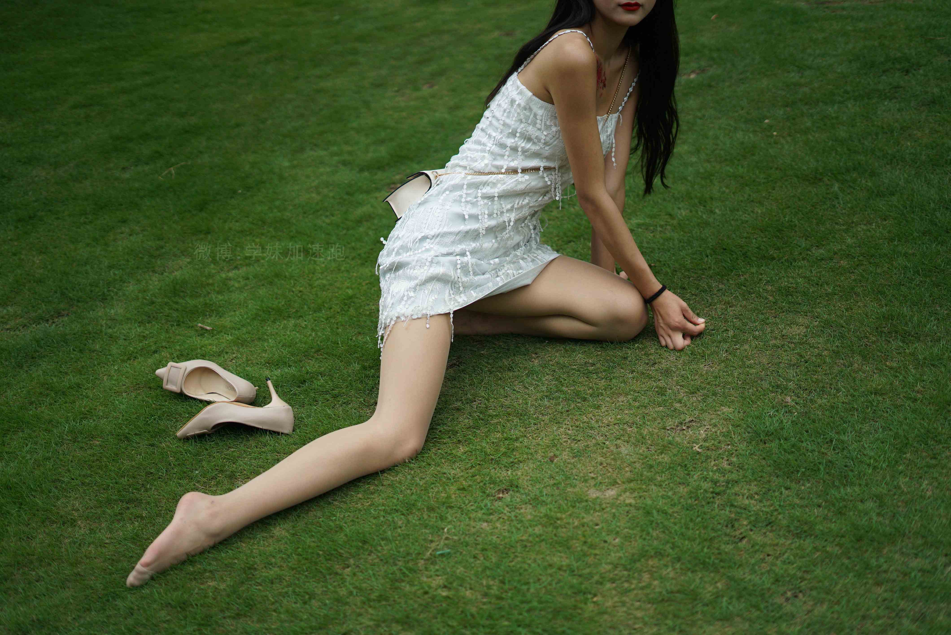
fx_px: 1321
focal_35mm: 50
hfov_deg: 39.6
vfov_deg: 27.0
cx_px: 476
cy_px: 318
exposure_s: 1/5000
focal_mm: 50
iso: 250
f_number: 1.8
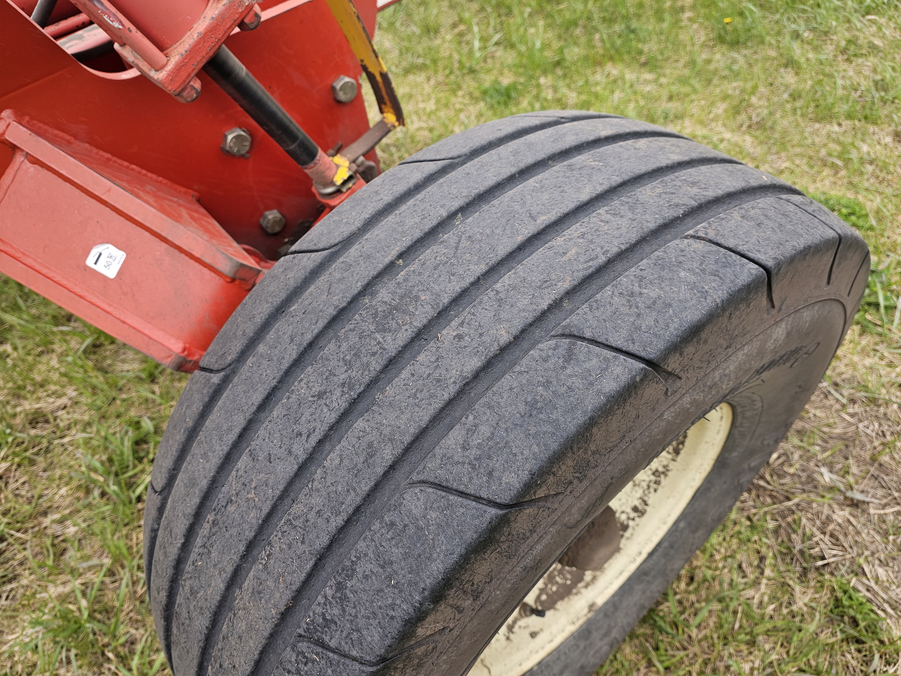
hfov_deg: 73.9
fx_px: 599
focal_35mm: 23
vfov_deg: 58.9
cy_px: 338
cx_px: 450
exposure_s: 1/180
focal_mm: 6.3
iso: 20
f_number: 1.7
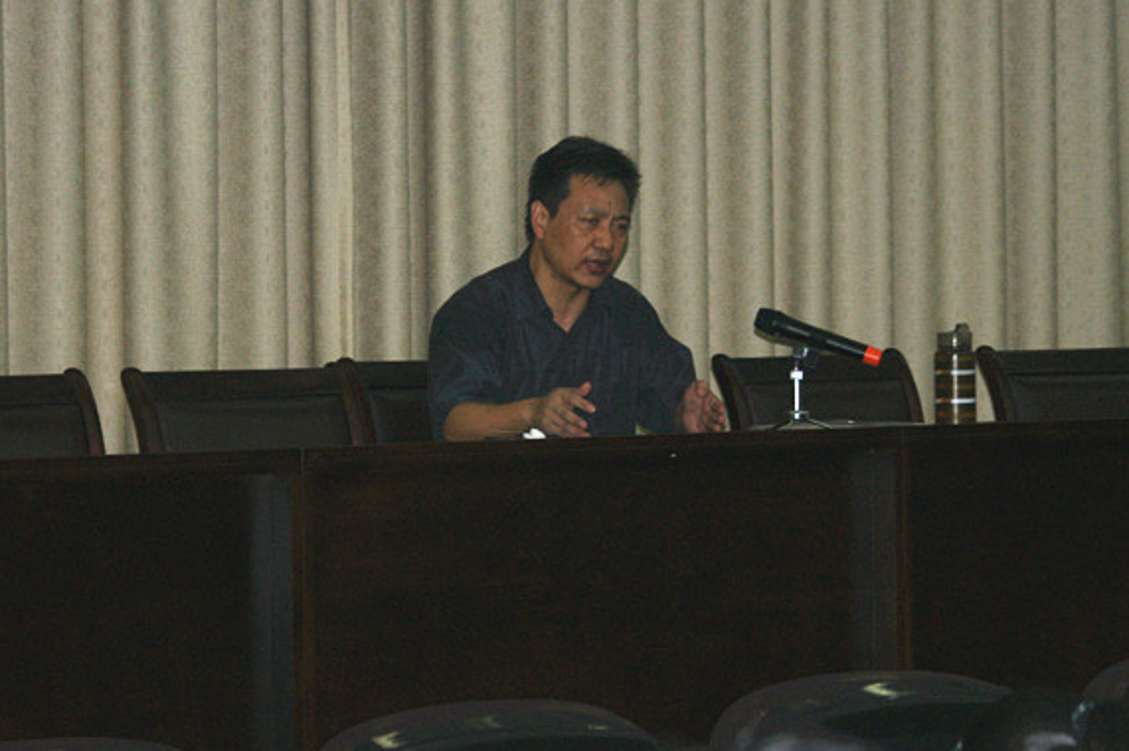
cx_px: 611
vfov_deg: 9.3
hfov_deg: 14.0
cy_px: 239
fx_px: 4607
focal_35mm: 147
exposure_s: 1/125
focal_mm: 70
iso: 400
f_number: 5.6
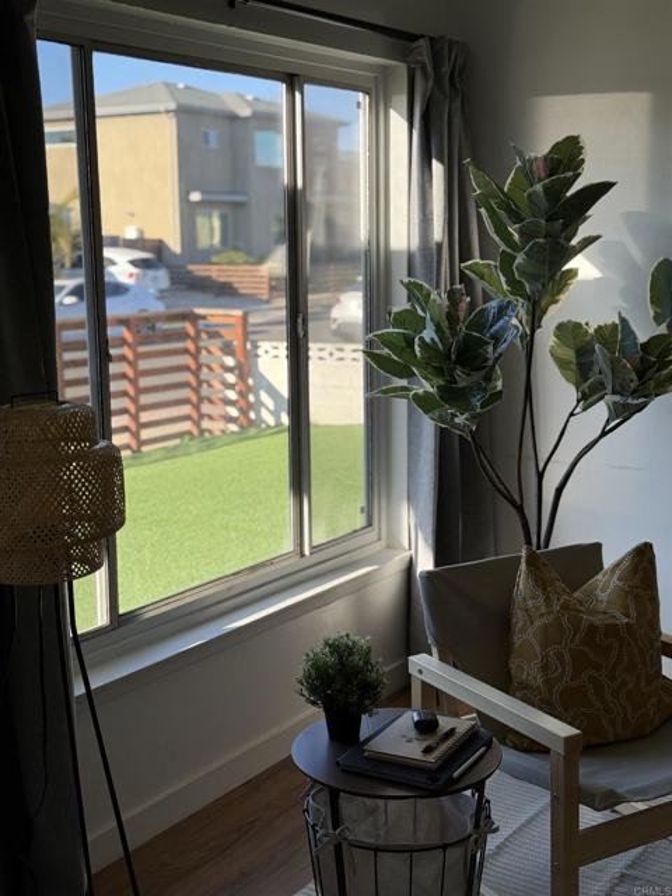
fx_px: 1242
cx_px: 336
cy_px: 448
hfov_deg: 30.3
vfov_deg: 39.7
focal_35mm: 48
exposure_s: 1/885
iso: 80
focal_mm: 6.76
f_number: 1.78
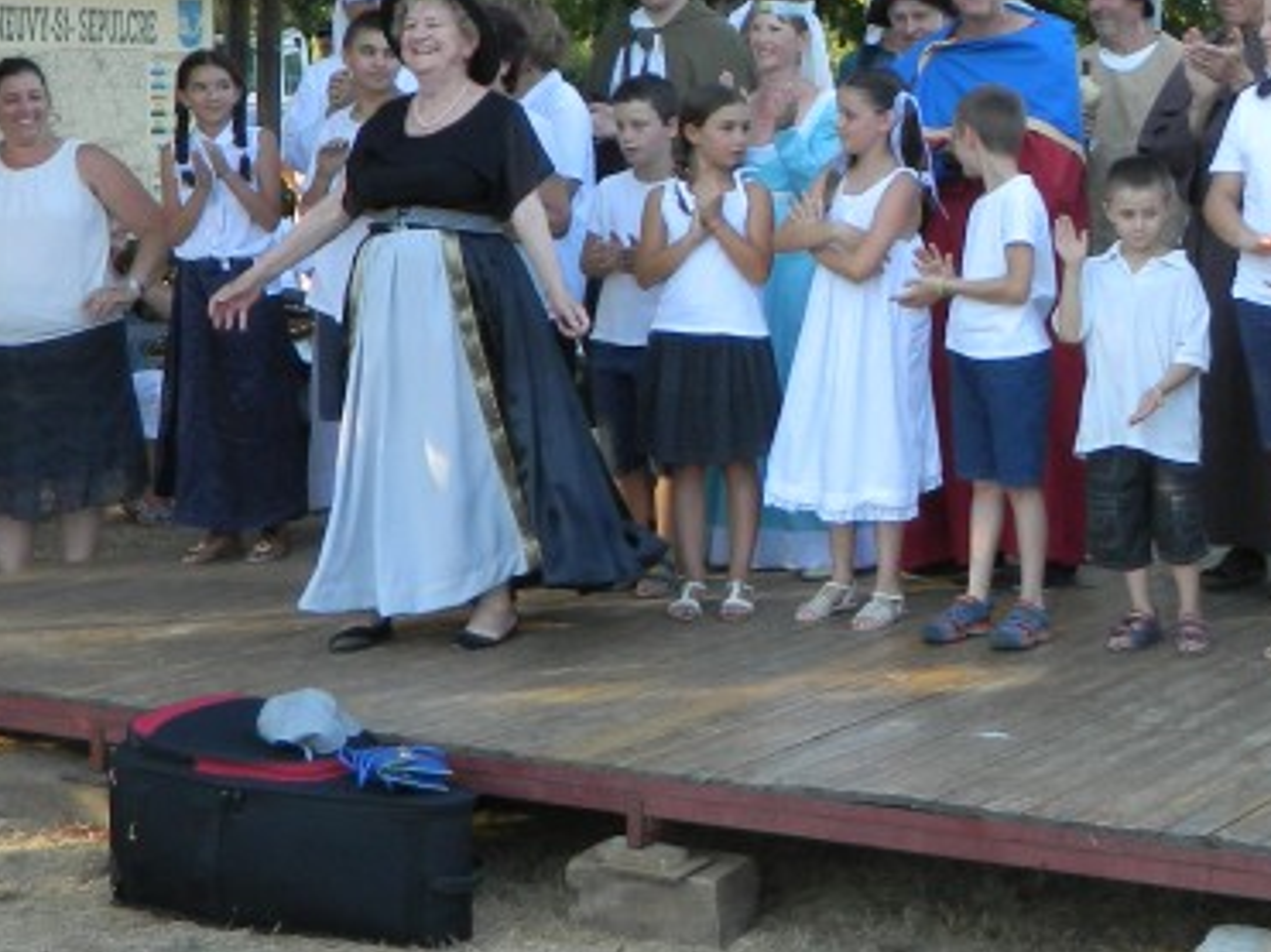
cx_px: 1185
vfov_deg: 21.0
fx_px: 2533
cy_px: 192
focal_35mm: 69
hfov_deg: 27.0
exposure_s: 1/125
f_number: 3.1
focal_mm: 4.5
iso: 80
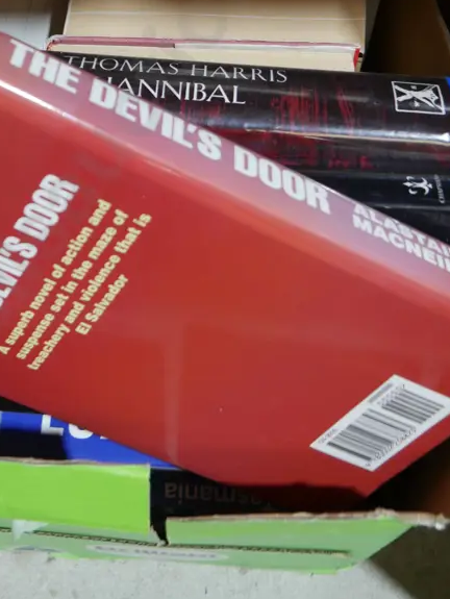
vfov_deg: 33.1
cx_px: 109
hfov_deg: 25.4
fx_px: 987
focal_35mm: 57
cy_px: 147
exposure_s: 1/60
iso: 400
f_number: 3.6
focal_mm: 16
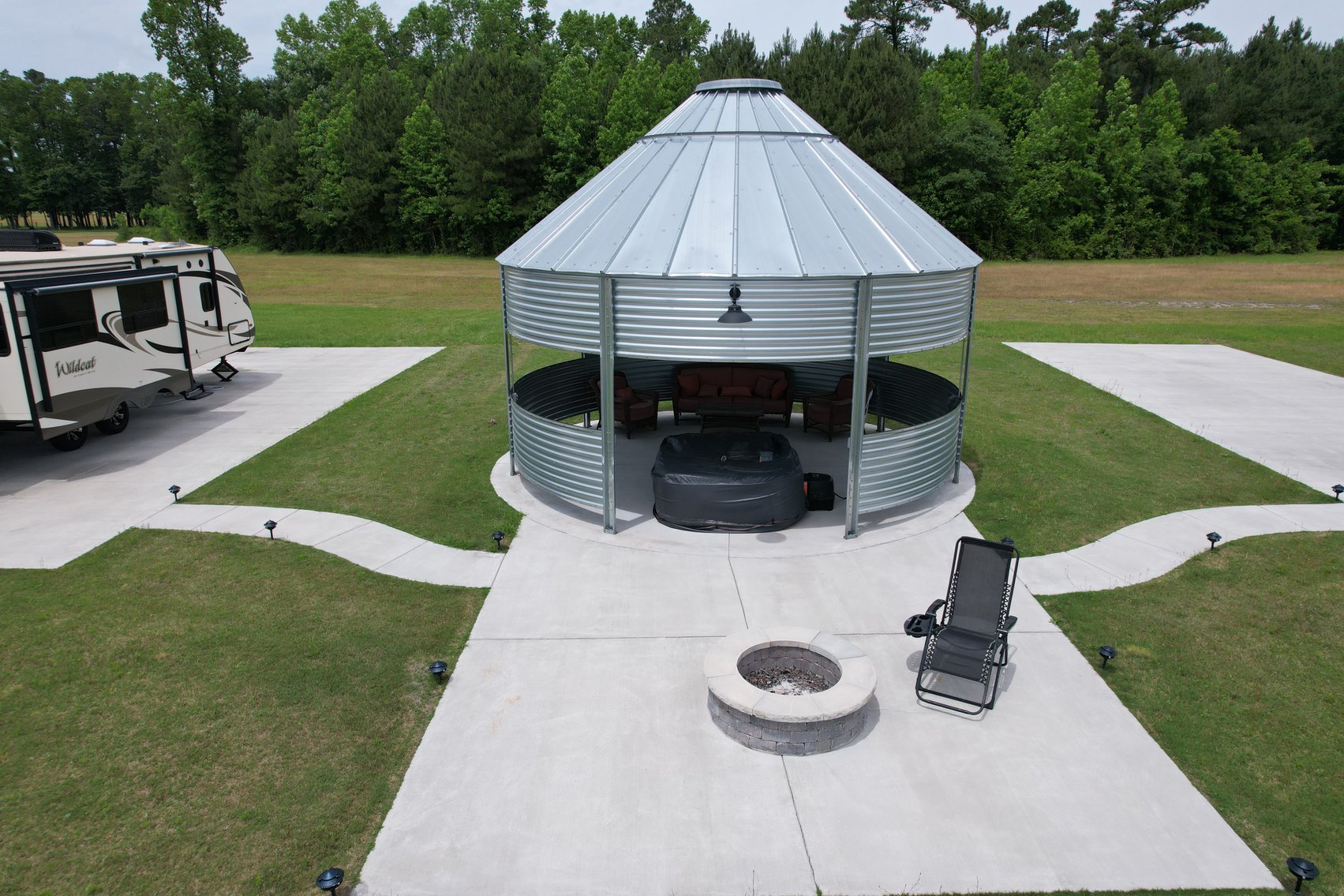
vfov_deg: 57.2
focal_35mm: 22
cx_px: 672
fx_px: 821
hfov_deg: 78.6
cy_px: 448
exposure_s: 1/3000
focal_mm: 8.38
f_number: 2.8
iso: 120
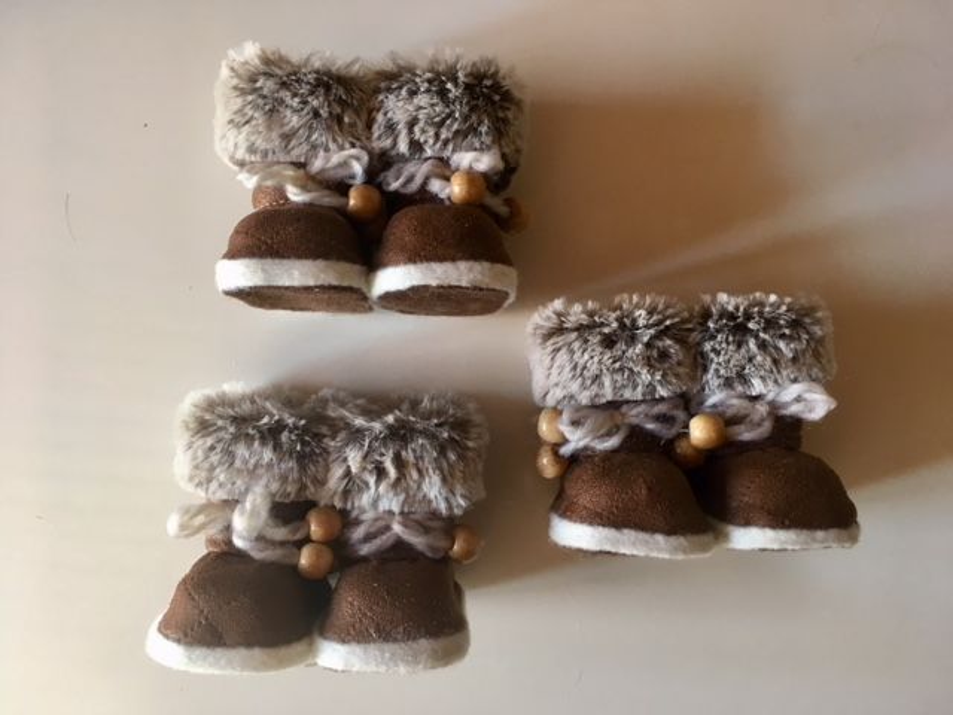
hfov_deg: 61.7
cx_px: 476
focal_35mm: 29
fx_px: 798
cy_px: 358
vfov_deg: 48.2
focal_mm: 4.15
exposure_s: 1/33
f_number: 2.2
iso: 80
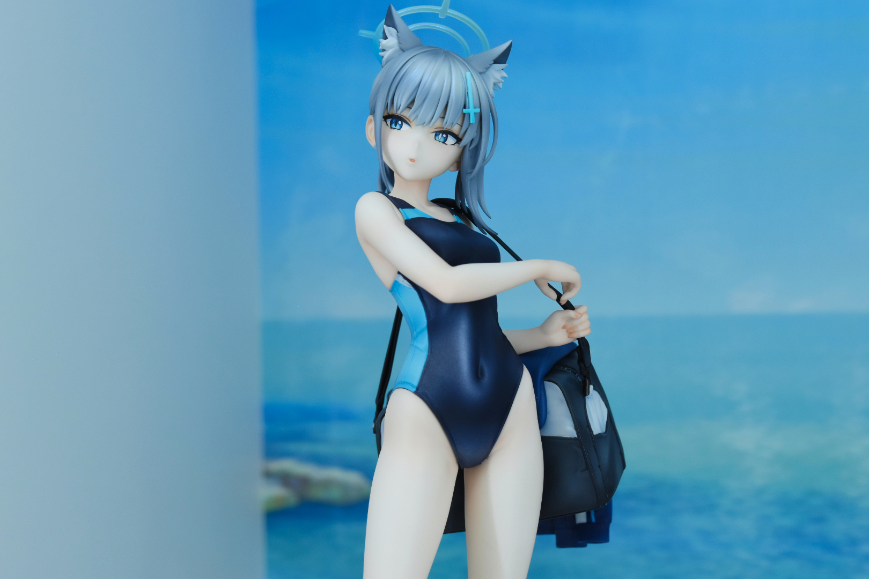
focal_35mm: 54
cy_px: 290
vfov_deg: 25.1
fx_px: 1303
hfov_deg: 36.9
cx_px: 434
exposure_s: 1/400
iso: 640
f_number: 8
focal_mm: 36
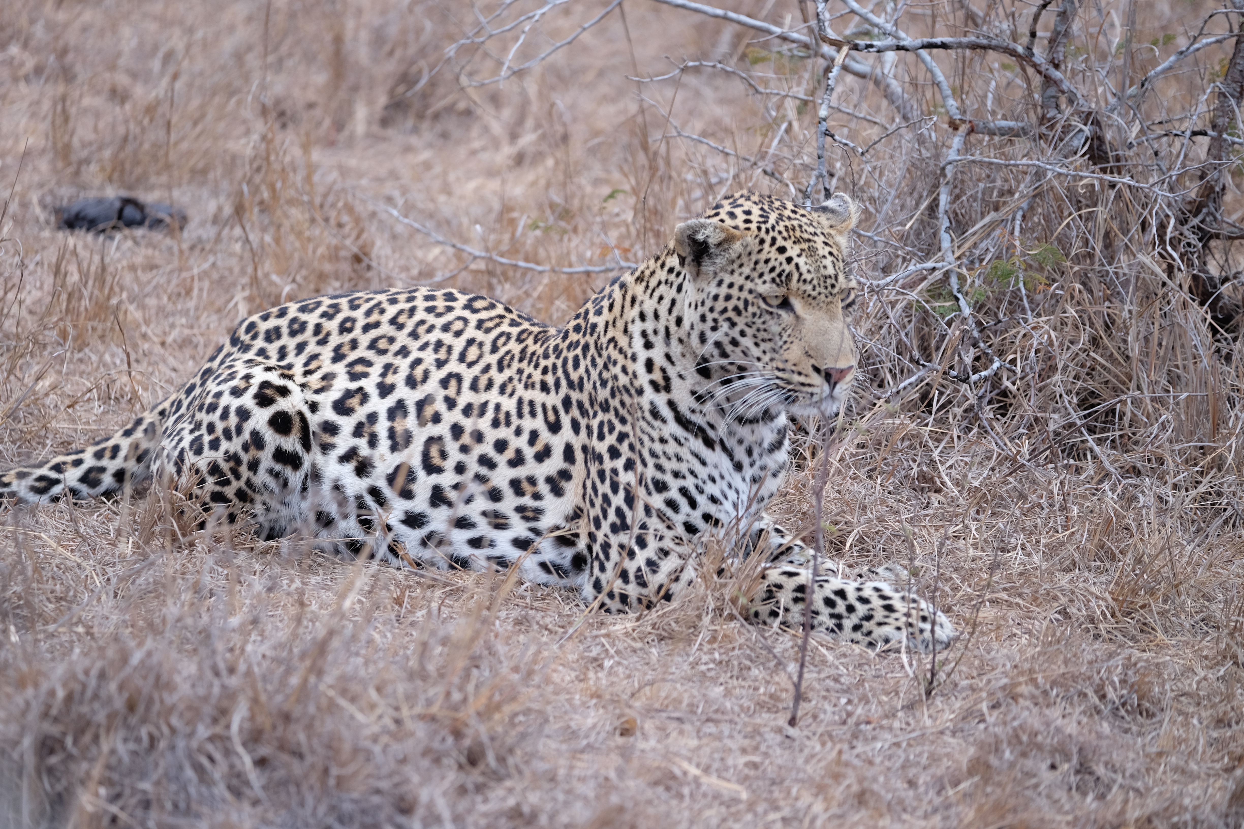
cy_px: 414
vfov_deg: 6.5
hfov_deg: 9.8
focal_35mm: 210
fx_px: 7256
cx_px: 622
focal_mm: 140
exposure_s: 1/60
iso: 400
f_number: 2.8
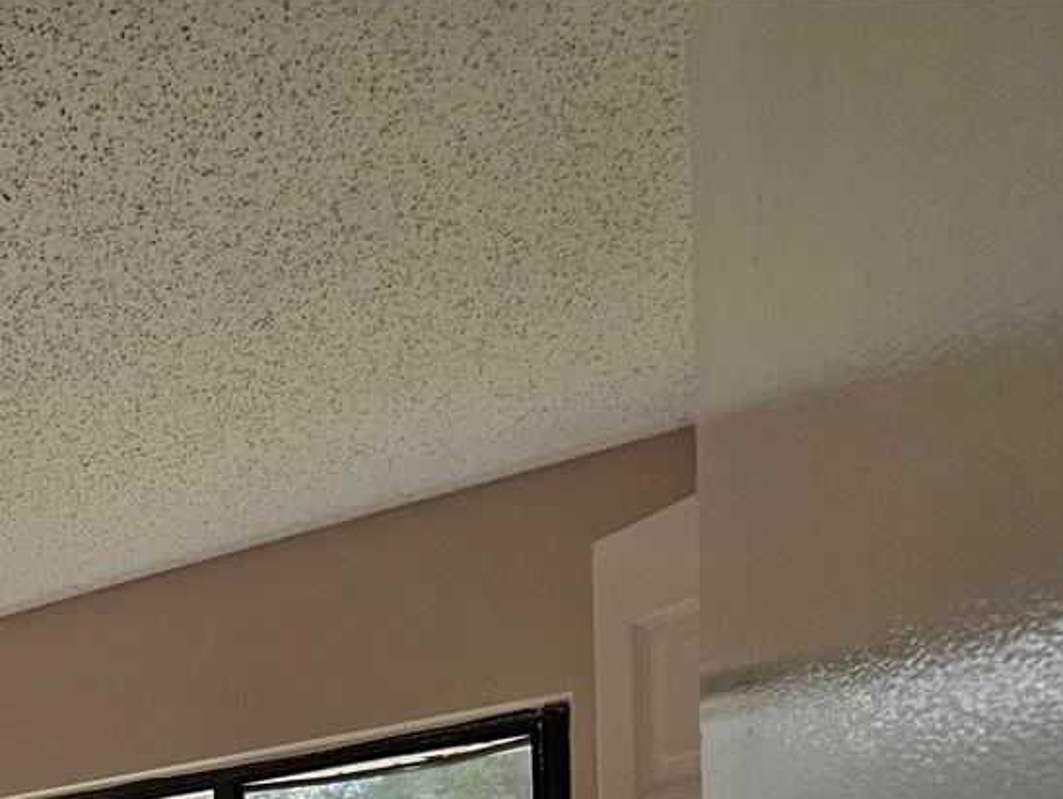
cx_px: -342
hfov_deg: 33.9
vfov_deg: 27.7
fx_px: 1168
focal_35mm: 38
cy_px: 1159
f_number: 2.2
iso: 64
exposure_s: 1/272
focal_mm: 2.2
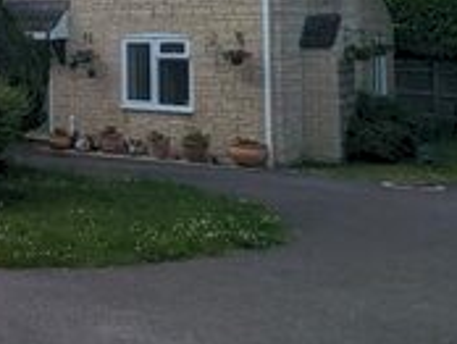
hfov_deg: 23.0
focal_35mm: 52
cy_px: 7
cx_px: -337
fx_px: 687
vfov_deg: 26.7
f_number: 2.2
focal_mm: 1.95
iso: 45
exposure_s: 1/2114
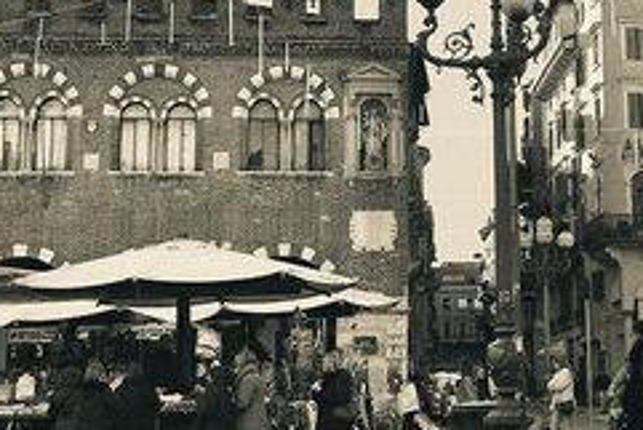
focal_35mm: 87
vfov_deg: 15.6
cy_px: 53
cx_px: 507
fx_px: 1555
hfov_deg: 23.1
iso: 100
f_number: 5.6
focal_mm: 35
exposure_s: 1/50
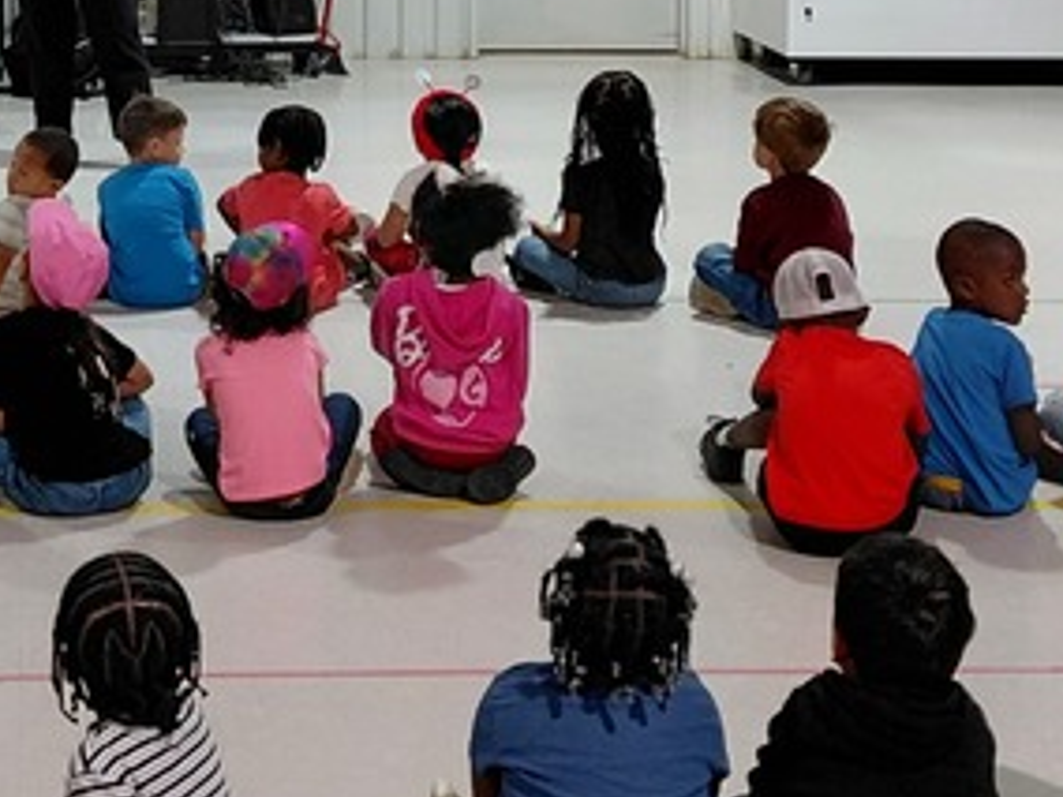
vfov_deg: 15.7
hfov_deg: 21.4
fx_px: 2764
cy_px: -180
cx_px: 168
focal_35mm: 90
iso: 200
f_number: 1.8
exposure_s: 1/120
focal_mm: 4.69
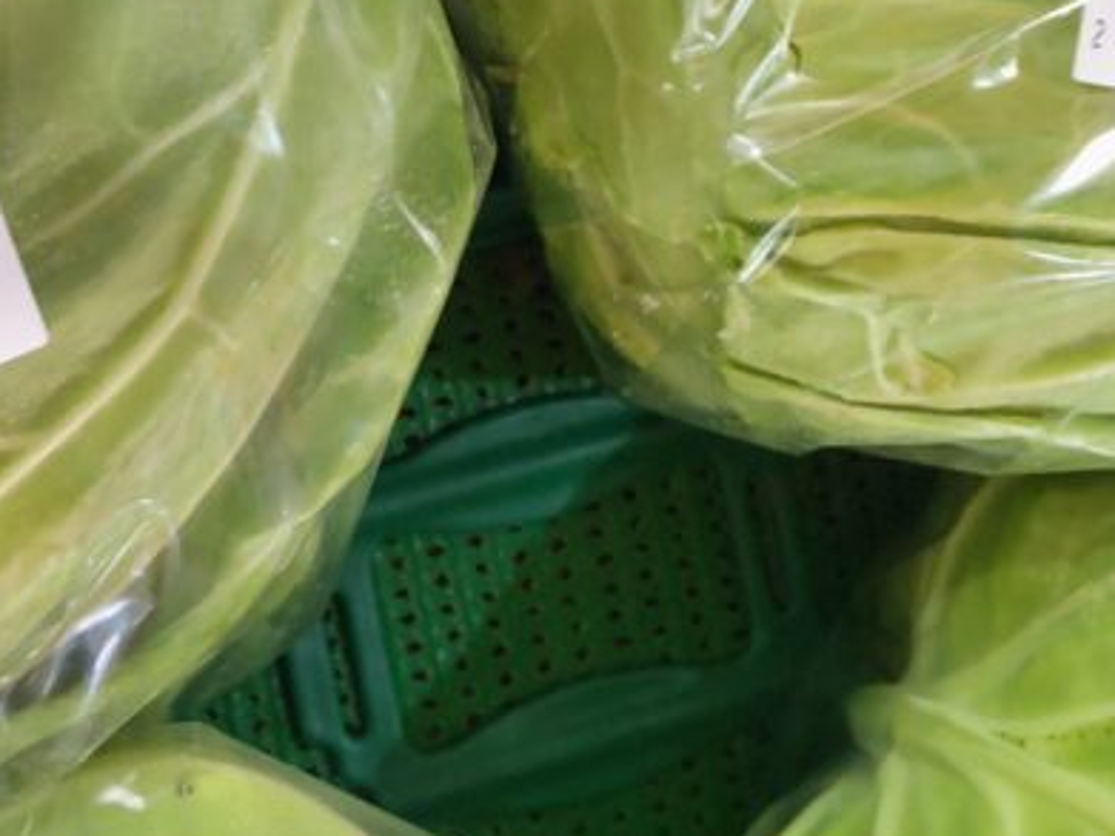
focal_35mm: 59
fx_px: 1900
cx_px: 339
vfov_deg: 23.2
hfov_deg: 32.3
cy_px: -106
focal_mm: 3.43
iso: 221
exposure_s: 1/30
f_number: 2
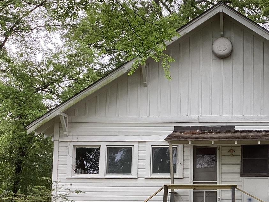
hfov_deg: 30.9
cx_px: 235
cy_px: 150
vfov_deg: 24.2
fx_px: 466
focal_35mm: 60
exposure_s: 1/120
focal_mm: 3.3
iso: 40
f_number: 2.4
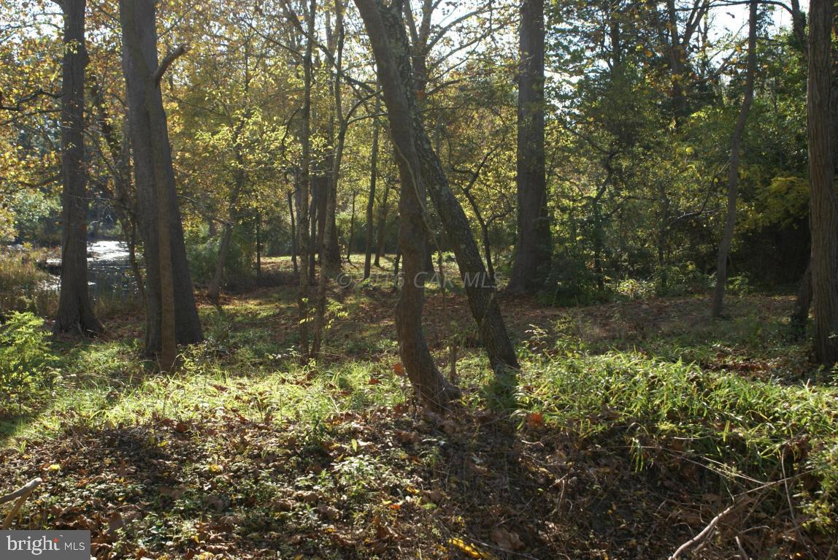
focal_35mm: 52
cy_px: 280
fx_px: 1223
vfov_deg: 25.8
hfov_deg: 37.8
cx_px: 419
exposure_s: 1/125
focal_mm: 35
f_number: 6.3
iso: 100
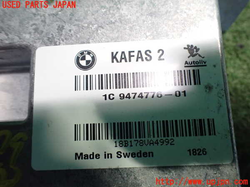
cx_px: 125
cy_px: 94
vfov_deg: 46.8
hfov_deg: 60.0
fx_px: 217
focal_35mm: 30
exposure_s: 1/60
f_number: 2.3
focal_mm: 5.4
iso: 800
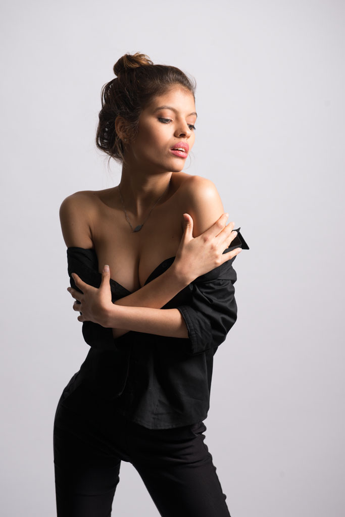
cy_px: 258
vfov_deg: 28.8
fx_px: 1006
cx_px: 172
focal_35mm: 70
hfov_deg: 19.5
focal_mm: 70
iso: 100
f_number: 6.3
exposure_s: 1/160
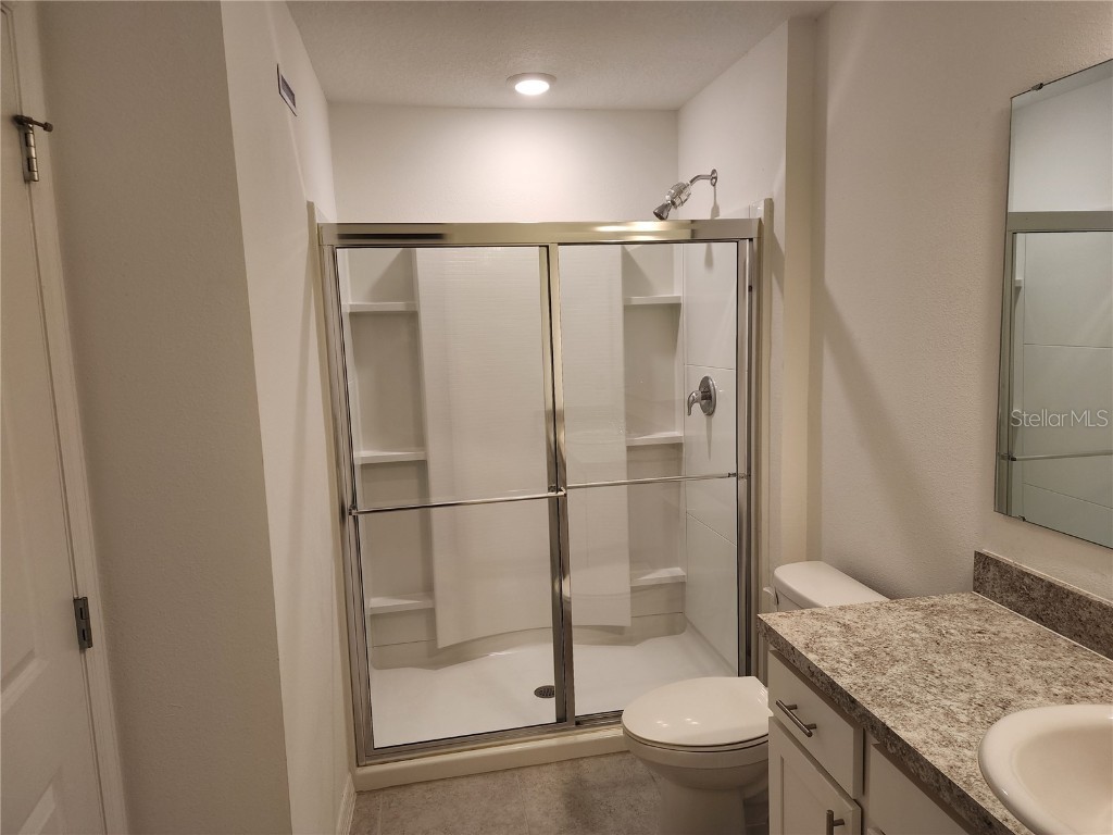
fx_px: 740
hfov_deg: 73.9
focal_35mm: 23
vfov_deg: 58.9
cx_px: 556
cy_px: 418
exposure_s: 1/120
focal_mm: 6.4
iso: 125
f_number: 1.8
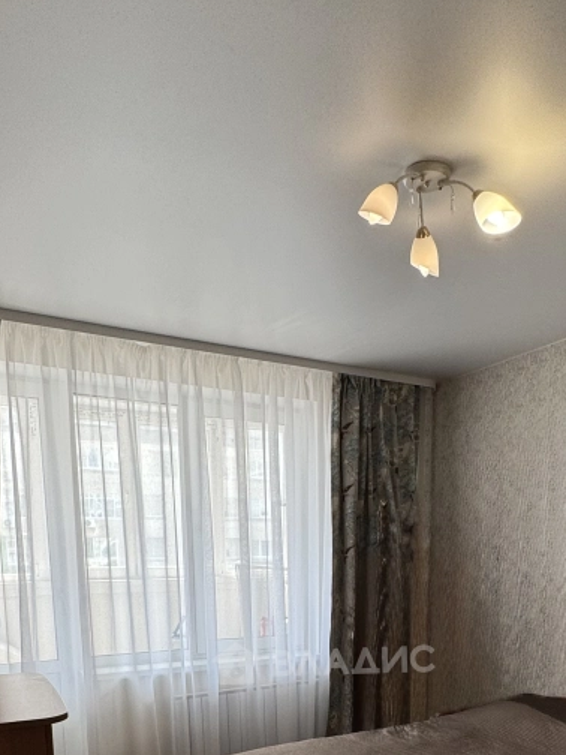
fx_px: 654
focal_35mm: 30
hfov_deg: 46.7
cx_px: 325
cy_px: 661
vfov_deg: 53.5
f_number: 2.2
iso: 64
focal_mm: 2.22
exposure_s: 1/99
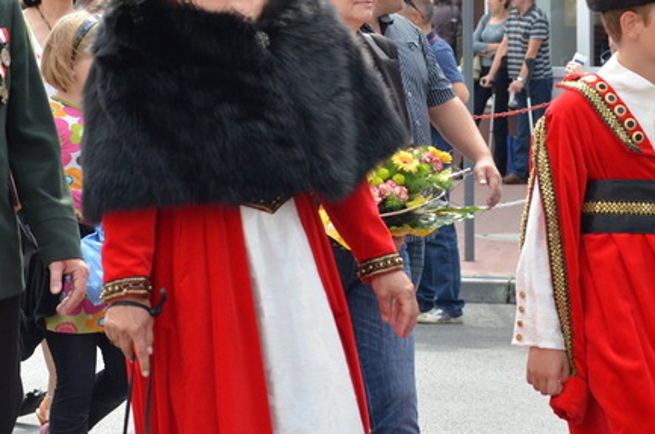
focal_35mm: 172
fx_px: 3124
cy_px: 141
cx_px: 313
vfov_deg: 7.9
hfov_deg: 12.0
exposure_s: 1/1250
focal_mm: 70
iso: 1250
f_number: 6.3
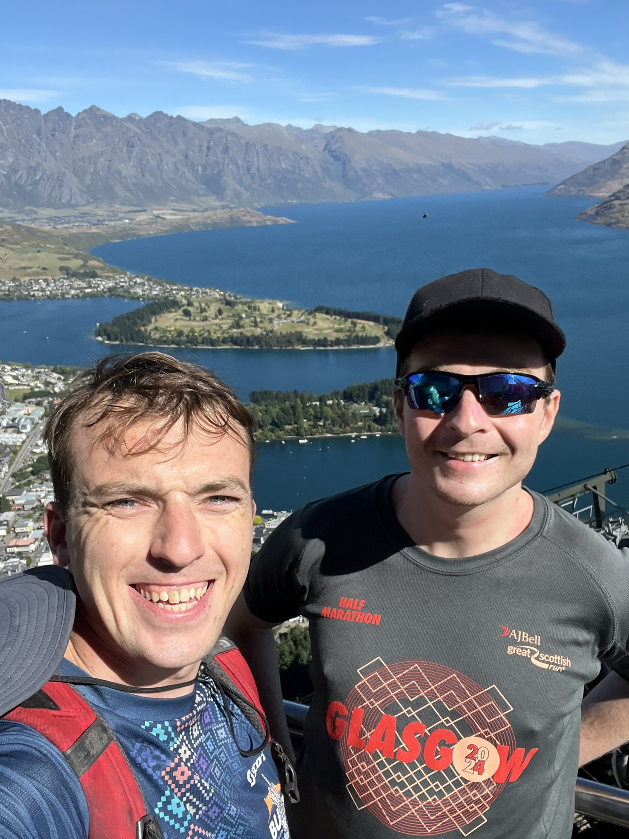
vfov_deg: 60.0
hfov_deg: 46.8
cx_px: 314
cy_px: 420
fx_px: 727
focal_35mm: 30
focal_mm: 2.71
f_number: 2.2
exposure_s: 1/1316
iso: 32
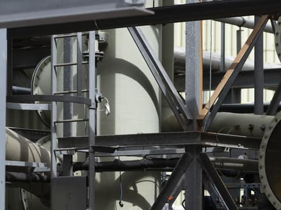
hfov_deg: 10.5
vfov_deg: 7.8
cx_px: 223
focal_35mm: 188
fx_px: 1526
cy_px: 238
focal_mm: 80
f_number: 3.6
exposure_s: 1/500
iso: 100
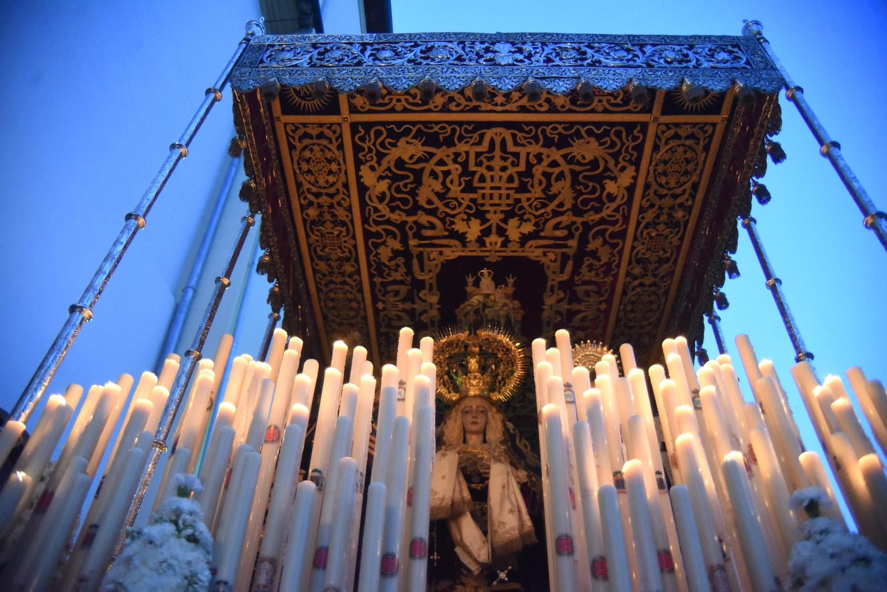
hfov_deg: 63.6
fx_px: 715
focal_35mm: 29
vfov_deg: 45.0
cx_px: 444
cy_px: 296
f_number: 4
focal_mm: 29
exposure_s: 1/250
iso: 12800
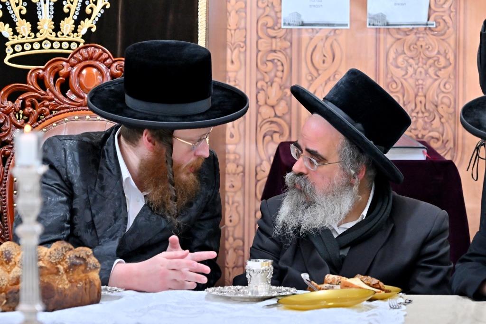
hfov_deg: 13.1
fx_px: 2119
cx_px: 243
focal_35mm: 157
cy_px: 162
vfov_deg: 8.7
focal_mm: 105
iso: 800
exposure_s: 1/250
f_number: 4
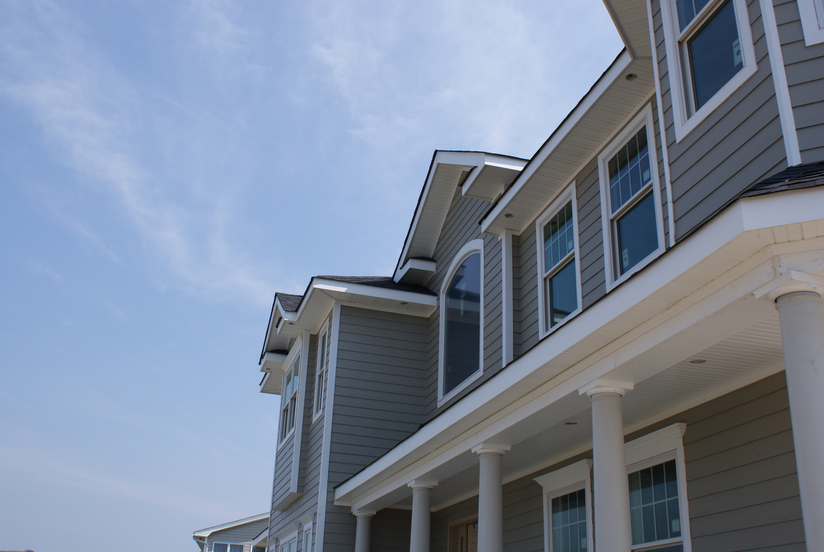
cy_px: 276
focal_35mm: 36
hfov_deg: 53.1
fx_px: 825
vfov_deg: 37.0
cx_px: 412
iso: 100
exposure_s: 1/200
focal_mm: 24
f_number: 10
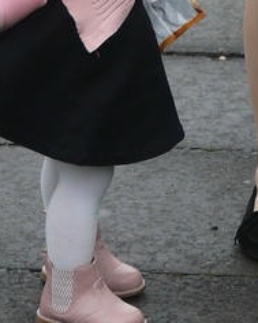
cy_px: -112
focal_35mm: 265
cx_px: 309
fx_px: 2528
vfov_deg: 7.2
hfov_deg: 5.8
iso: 160
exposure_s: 1/250
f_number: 1.7
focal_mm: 20
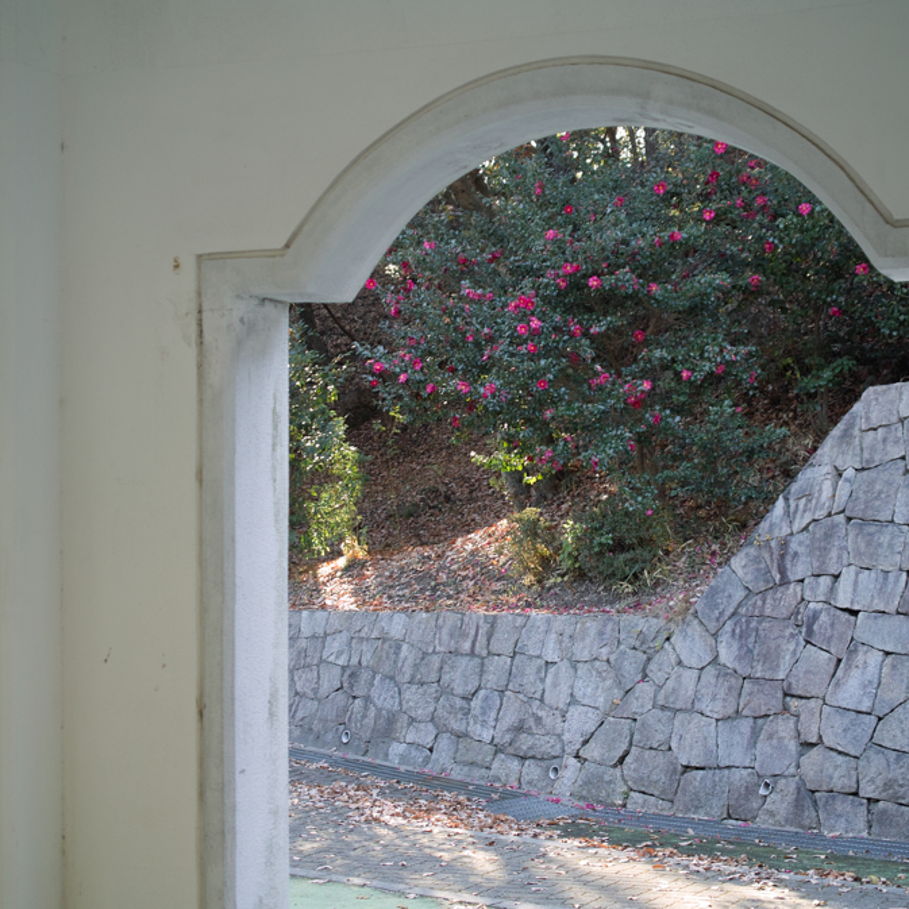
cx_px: 517
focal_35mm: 53
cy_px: 459
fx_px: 1575
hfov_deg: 32.2
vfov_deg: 32.2
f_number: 2.8
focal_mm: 24.2
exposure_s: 1/40
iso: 100
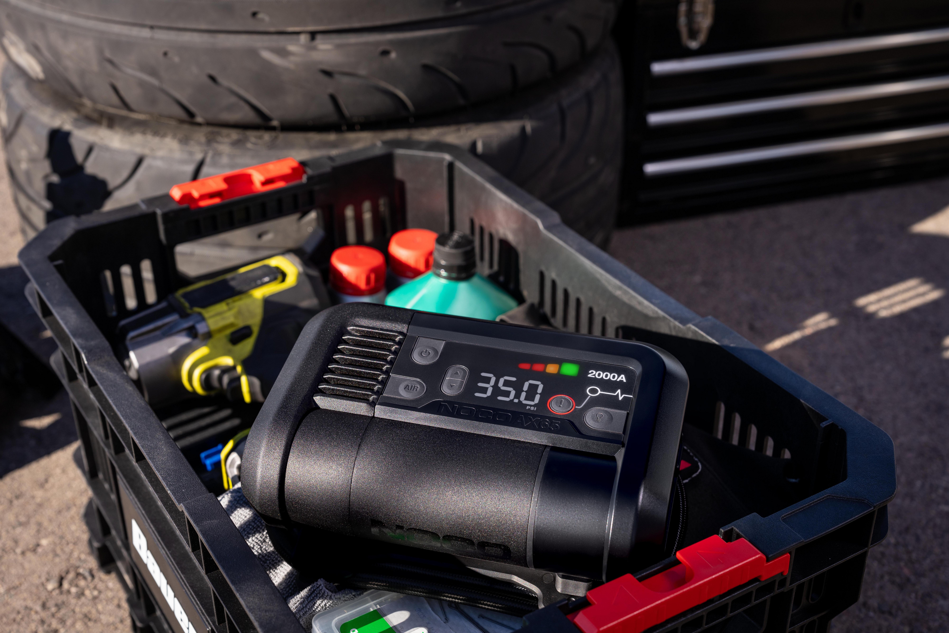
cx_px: 474
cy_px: 316
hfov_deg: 41.9
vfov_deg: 28.6
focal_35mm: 47
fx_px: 1239
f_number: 6.3
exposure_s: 1/320
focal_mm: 47
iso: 200
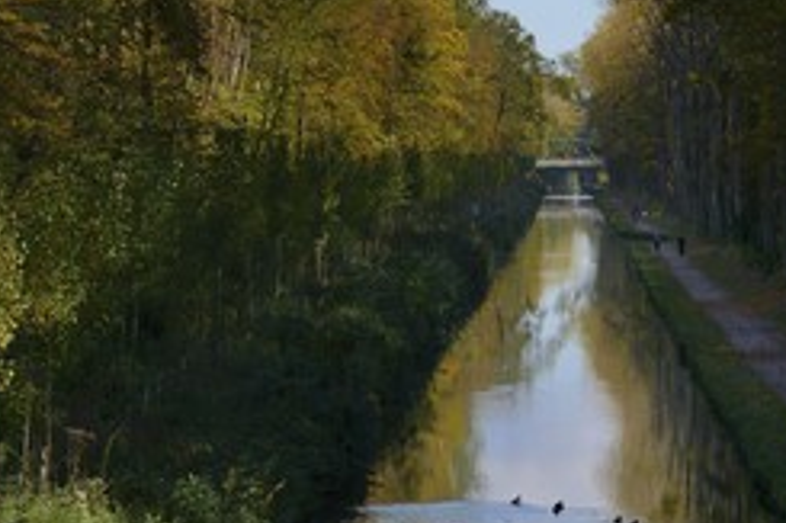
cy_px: 173
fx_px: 6371
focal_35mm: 292
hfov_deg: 7.1
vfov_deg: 4.7
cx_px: 321
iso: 200
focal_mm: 170
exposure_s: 1/250
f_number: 10
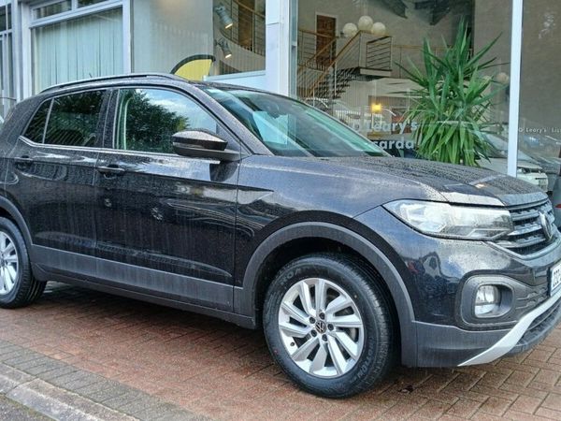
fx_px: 421
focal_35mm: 26
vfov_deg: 53.1
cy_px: 210
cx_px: 280
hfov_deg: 67.3
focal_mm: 3.98
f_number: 1.8
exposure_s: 1/50
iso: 40
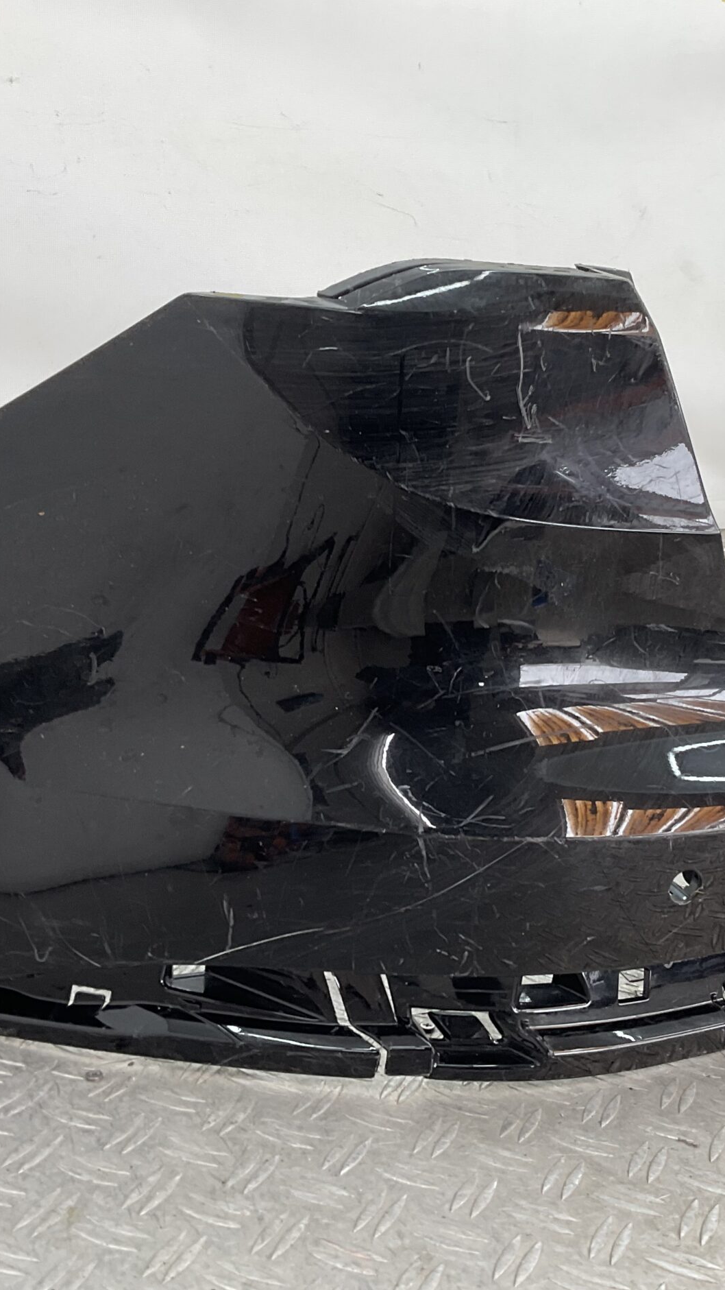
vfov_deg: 47.4
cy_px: 647
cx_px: 487
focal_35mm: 43
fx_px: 1470
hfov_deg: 27.5
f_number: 1.8
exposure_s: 1/100
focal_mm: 3
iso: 25
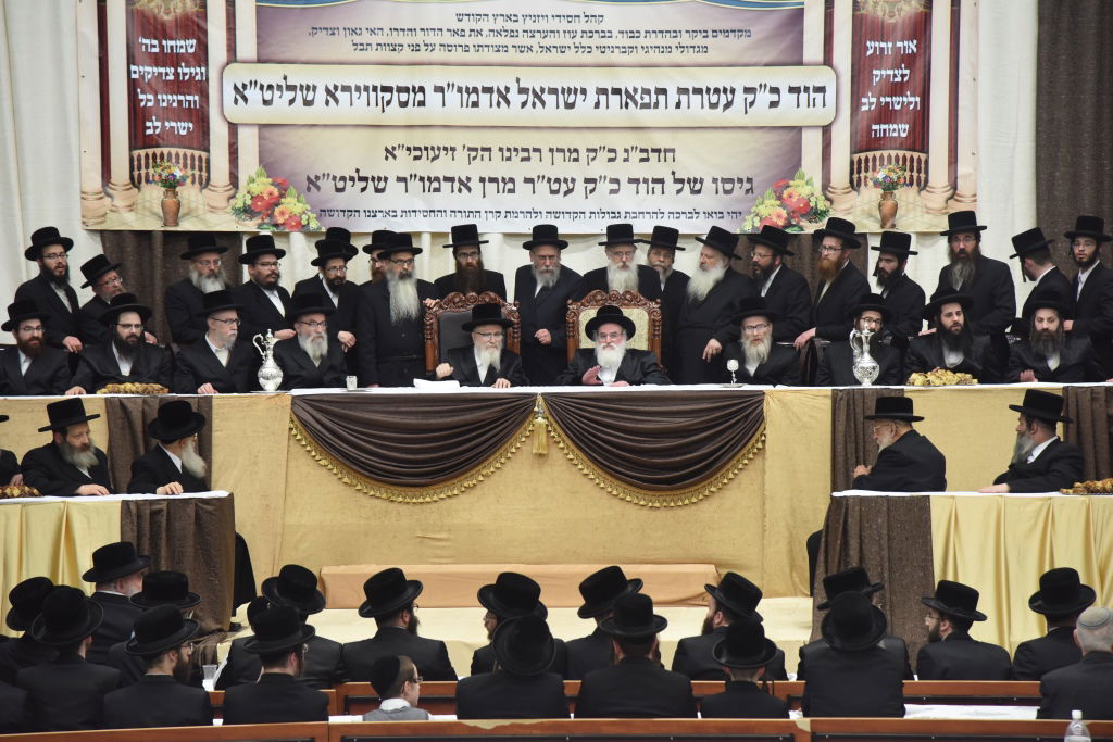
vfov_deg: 11.4
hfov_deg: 17.1
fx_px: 3710
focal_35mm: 120
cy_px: 371
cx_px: 556
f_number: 5
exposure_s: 1/125
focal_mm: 120
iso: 2000
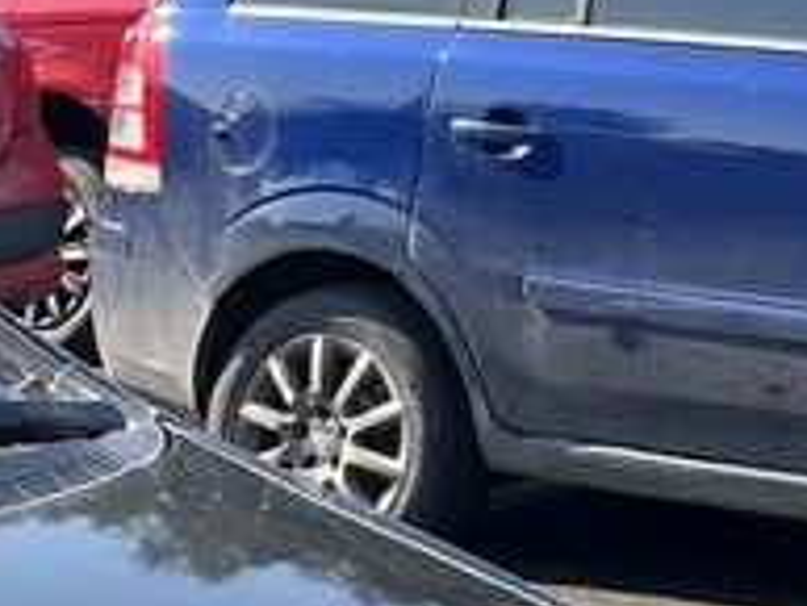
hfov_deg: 12.9
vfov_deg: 10.1
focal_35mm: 138
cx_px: -682
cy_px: 1112
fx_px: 3219
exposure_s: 1/1159
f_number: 1.5
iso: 50
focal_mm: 5.7
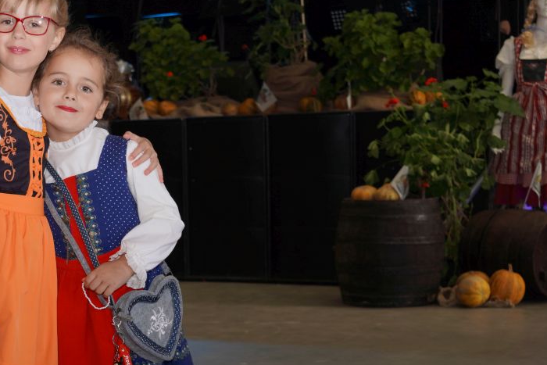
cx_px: 86
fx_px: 1340
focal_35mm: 88
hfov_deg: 22.7
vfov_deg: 15.4
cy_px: 281
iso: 100
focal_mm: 27.7
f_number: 3.2
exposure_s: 1/200
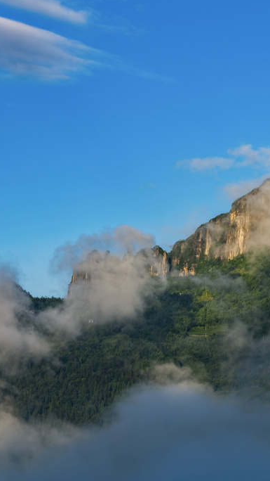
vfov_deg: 18.8
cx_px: 403
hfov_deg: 10.3
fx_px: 1450
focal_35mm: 114
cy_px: 234
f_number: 6.7
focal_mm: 62
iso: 100
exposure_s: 1/180
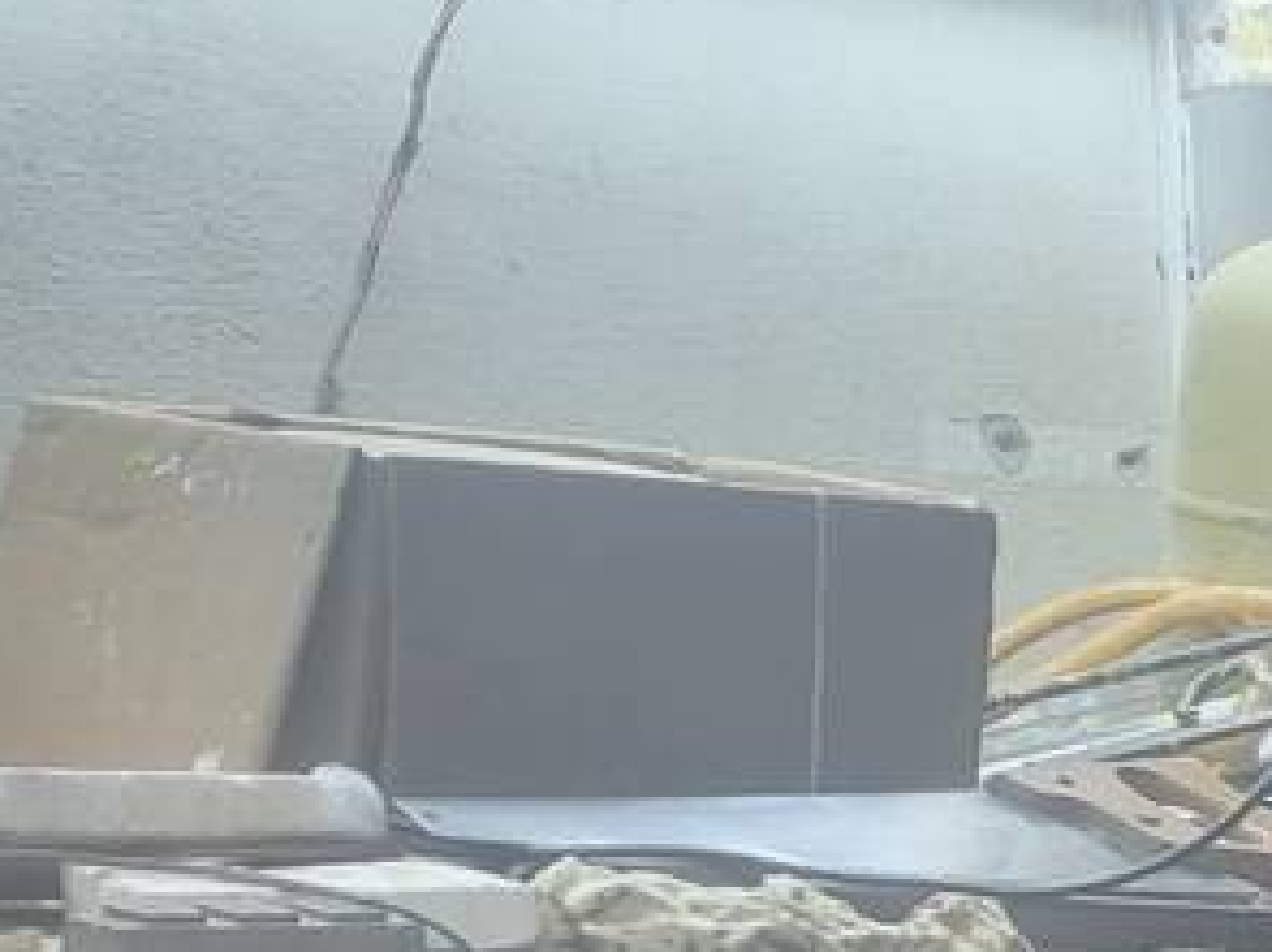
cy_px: 1124
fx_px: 4665
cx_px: 3018
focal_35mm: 127
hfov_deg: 12.4
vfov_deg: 11.4
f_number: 1.8
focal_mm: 5.4
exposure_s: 1/40
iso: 200
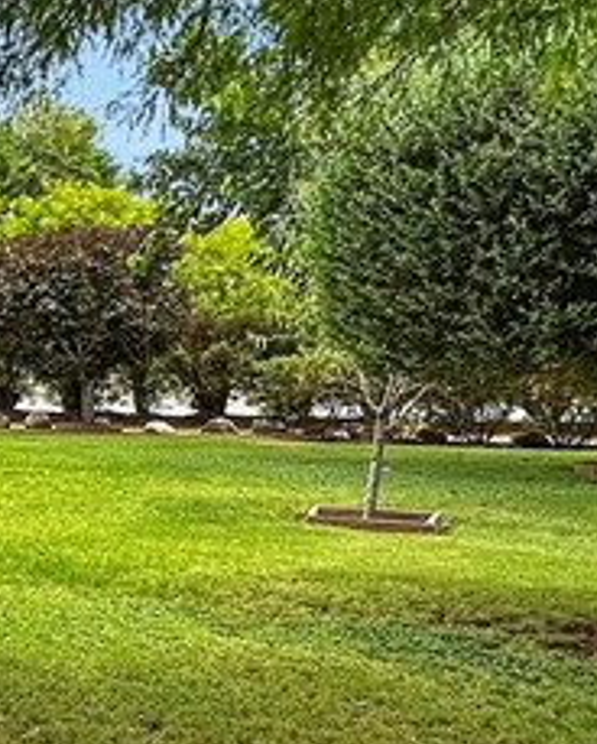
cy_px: 712
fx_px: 1344
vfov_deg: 29.3
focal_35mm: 61
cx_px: -581
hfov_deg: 17.9
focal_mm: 2.22
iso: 50
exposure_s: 1/1900
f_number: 2.2
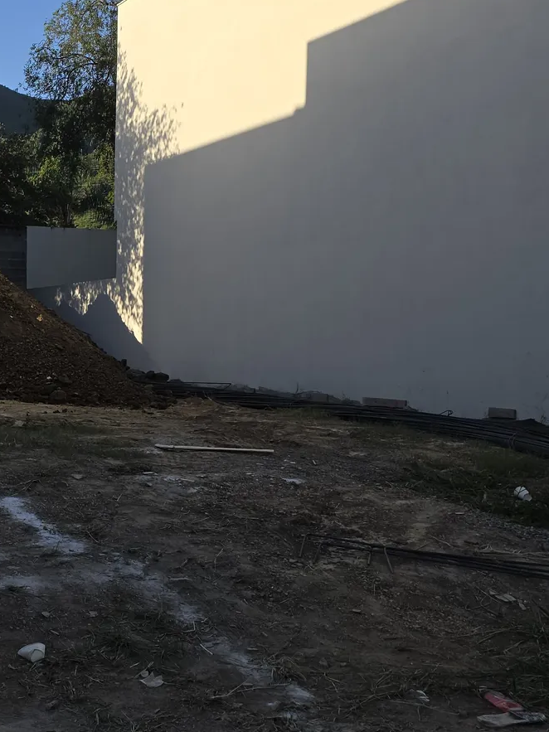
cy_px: 351
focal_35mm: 50
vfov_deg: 38.2
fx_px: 1058
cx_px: -38
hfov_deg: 27.0
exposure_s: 1/538
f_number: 1.7
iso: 12
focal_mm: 6.3
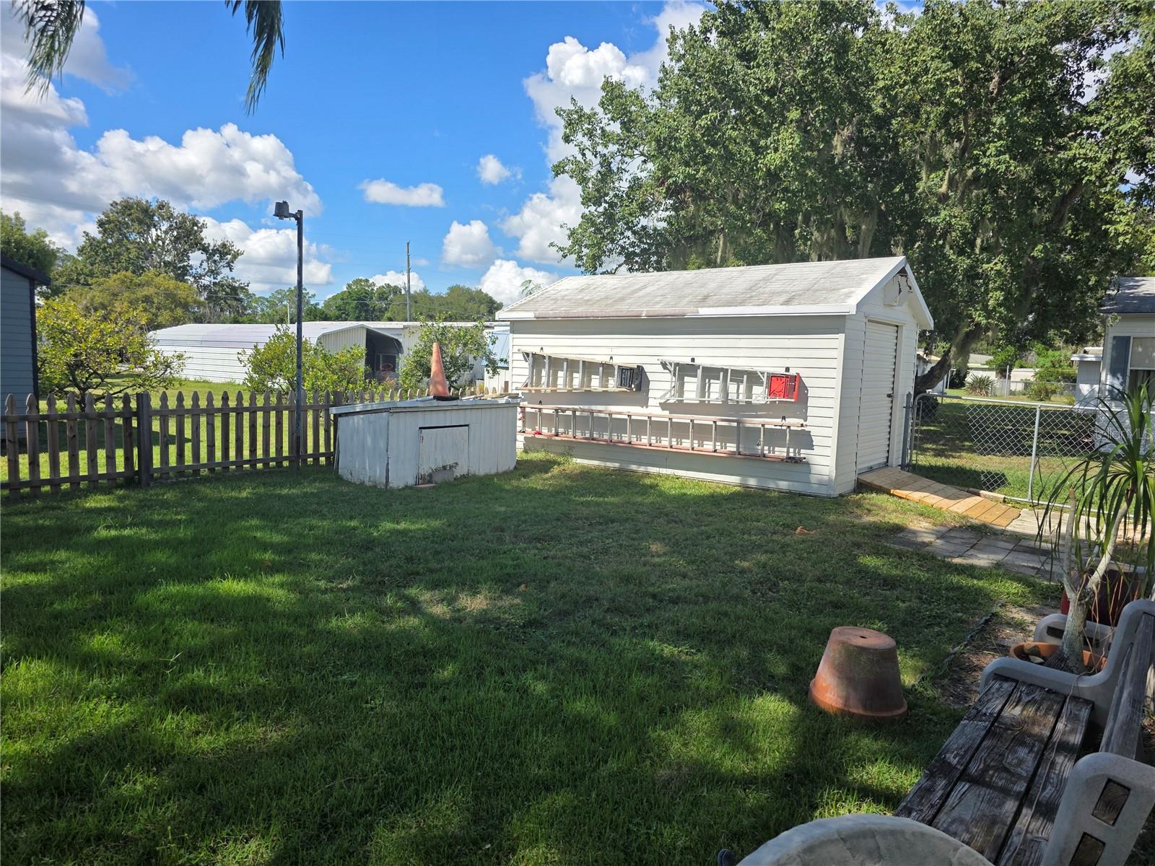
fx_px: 767
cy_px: 433
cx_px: 578
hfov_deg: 73.9
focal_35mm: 23
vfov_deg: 58.9
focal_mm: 6.3
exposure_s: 1/5608
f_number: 1.7
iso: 80
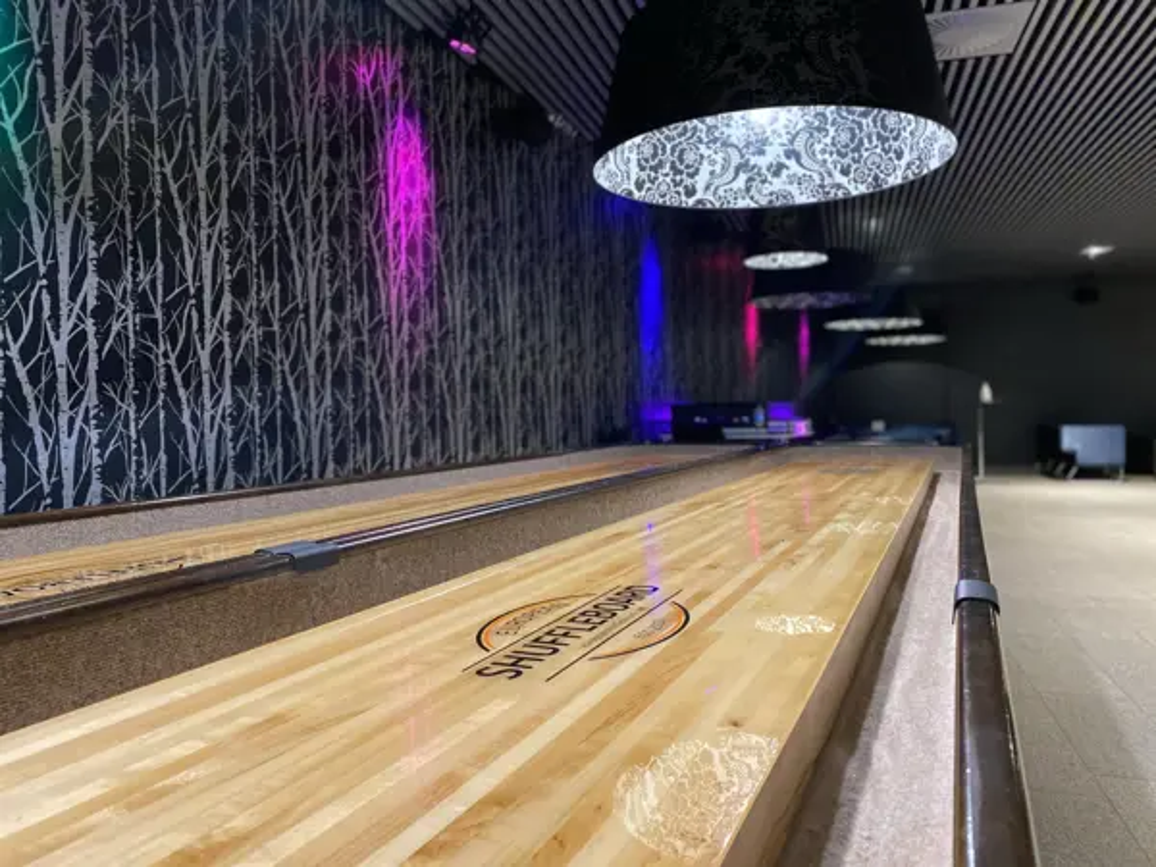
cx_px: 578
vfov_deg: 53.1
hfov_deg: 67.3
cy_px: 434
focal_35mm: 26
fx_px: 868
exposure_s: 1/50
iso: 500
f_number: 1.8
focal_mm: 4.25
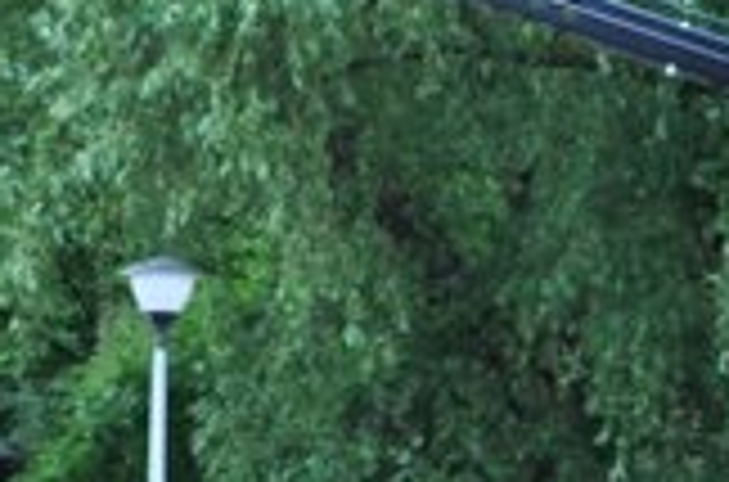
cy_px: 964
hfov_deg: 10.7
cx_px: 436
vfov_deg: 6.8
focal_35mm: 193
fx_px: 3897
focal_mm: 32
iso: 640
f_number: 4.2
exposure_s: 1/125
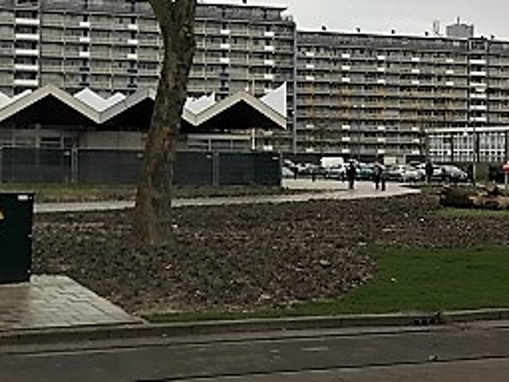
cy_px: 97
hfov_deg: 28.1
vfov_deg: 21.4
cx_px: 115
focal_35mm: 68
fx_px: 1000
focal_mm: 4.15
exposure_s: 1/100
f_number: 2.2
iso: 32
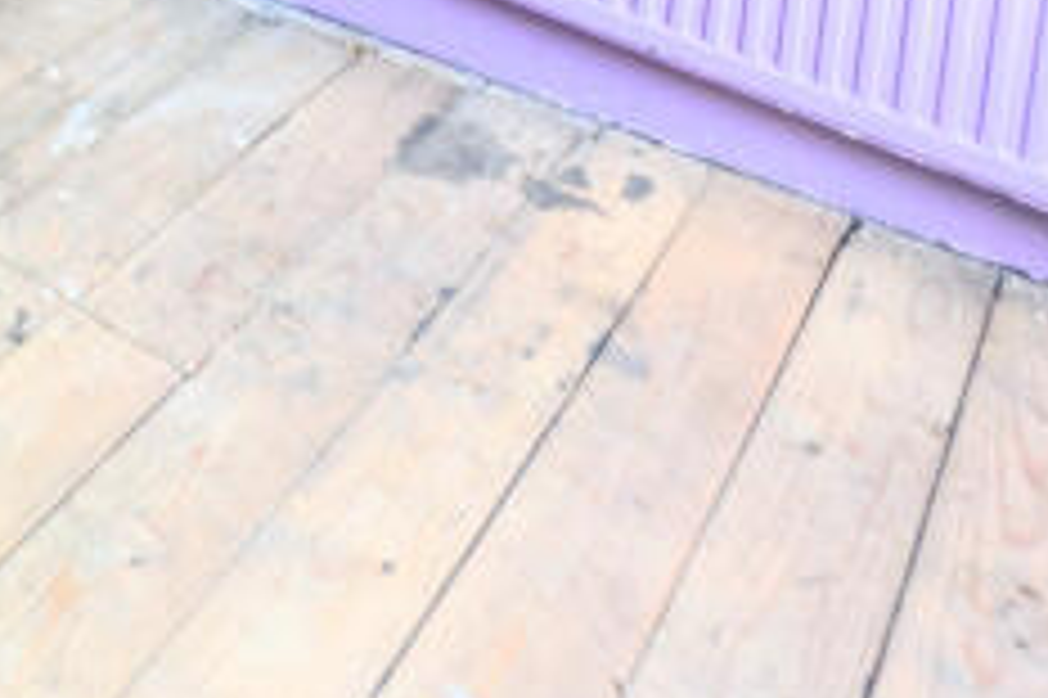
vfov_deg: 17.4
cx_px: -265
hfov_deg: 30.0
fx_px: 1600
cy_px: -714
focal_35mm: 55
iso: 58
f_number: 1.95
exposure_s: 1/19.1
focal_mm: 2.23
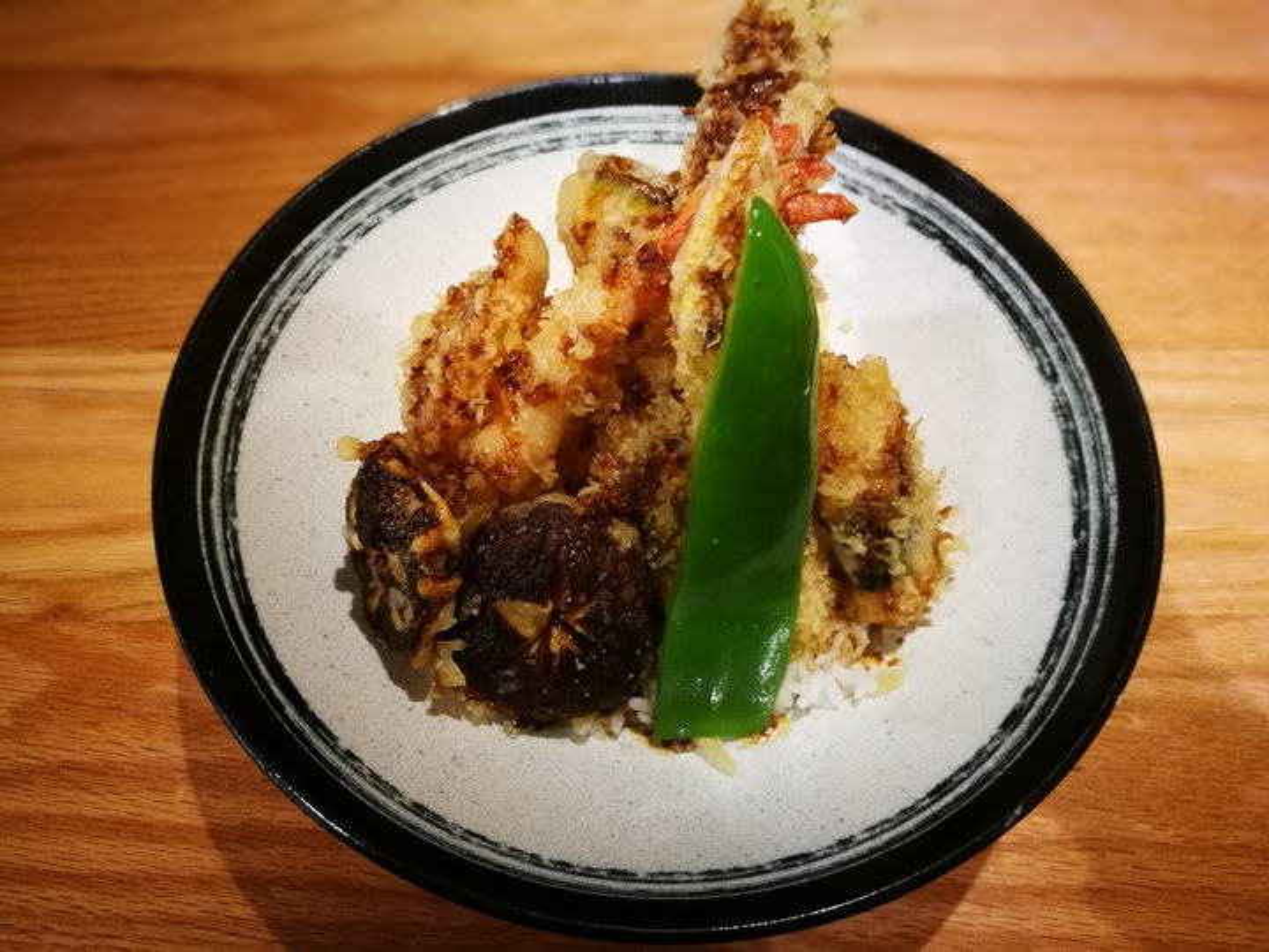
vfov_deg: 51.4
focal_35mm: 27
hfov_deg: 65.3
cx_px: 634
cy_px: 476
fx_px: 990
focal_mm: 4.5
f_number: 4
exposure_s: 1/24
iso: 400
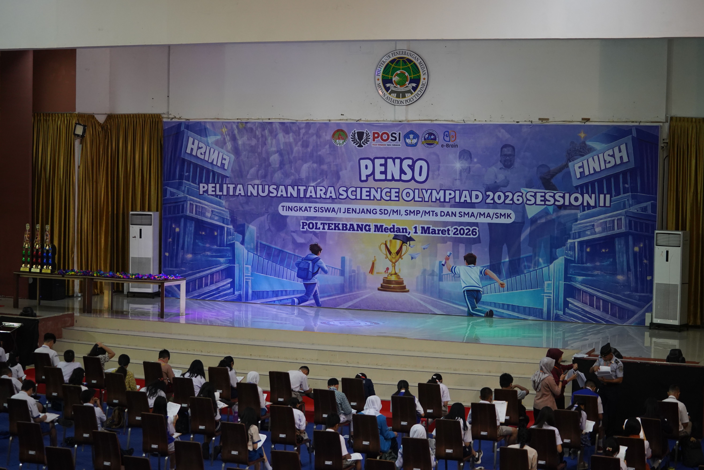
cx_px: 352
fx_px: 1369
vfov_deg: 19.5
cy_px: 235
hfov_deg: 28.8
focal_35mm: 70
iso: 3200
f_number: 4
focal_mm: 70
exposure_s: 1/160
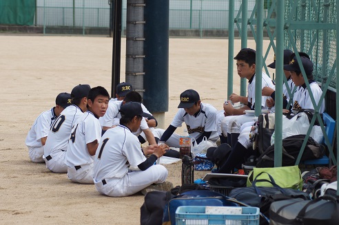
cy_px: 112
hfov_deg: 11.4
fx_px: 1693
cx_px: 170
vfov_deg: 7.6
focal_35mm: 180
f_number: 6.3
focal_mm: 120
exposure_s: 1/320
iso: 100
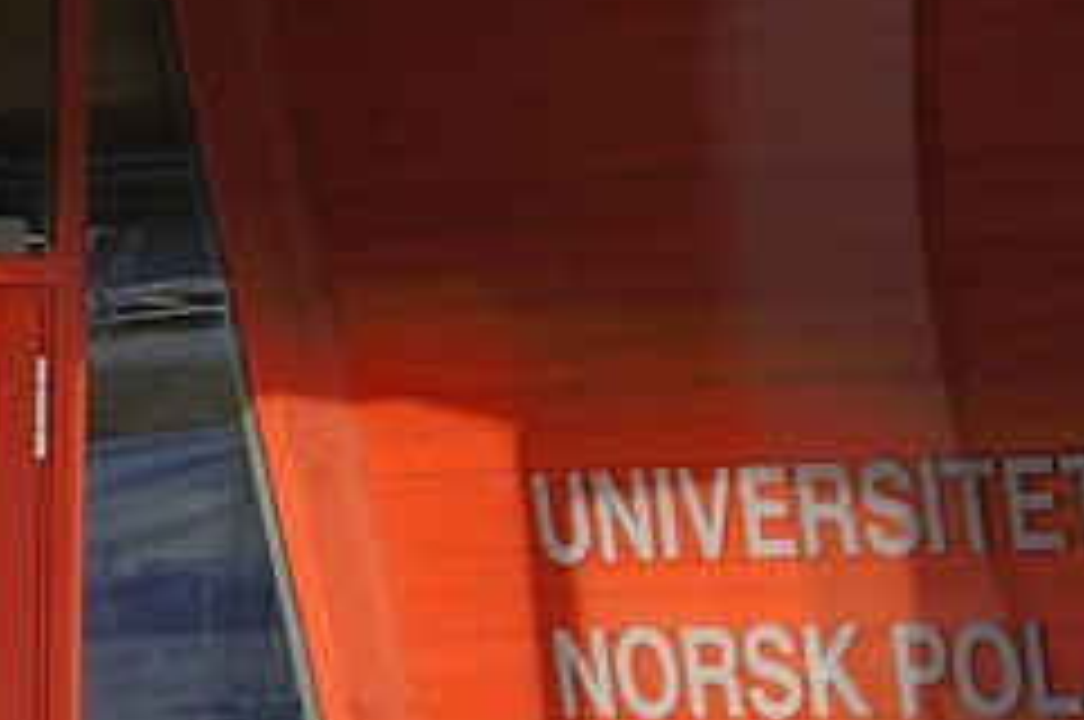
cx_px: 2564
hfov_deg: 8.4
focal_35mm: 226
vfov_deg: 6.0
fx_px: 6796
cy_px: 54
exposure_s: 1/200
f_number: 8
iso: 400
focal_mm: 34
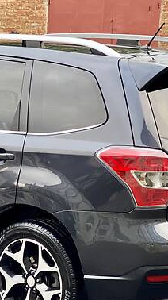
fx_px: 952
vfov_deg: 17.9
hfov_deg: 10.0
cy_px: 147
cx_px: 9
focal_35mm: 120
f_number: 2
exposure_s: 1/122
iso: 125
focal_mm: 6
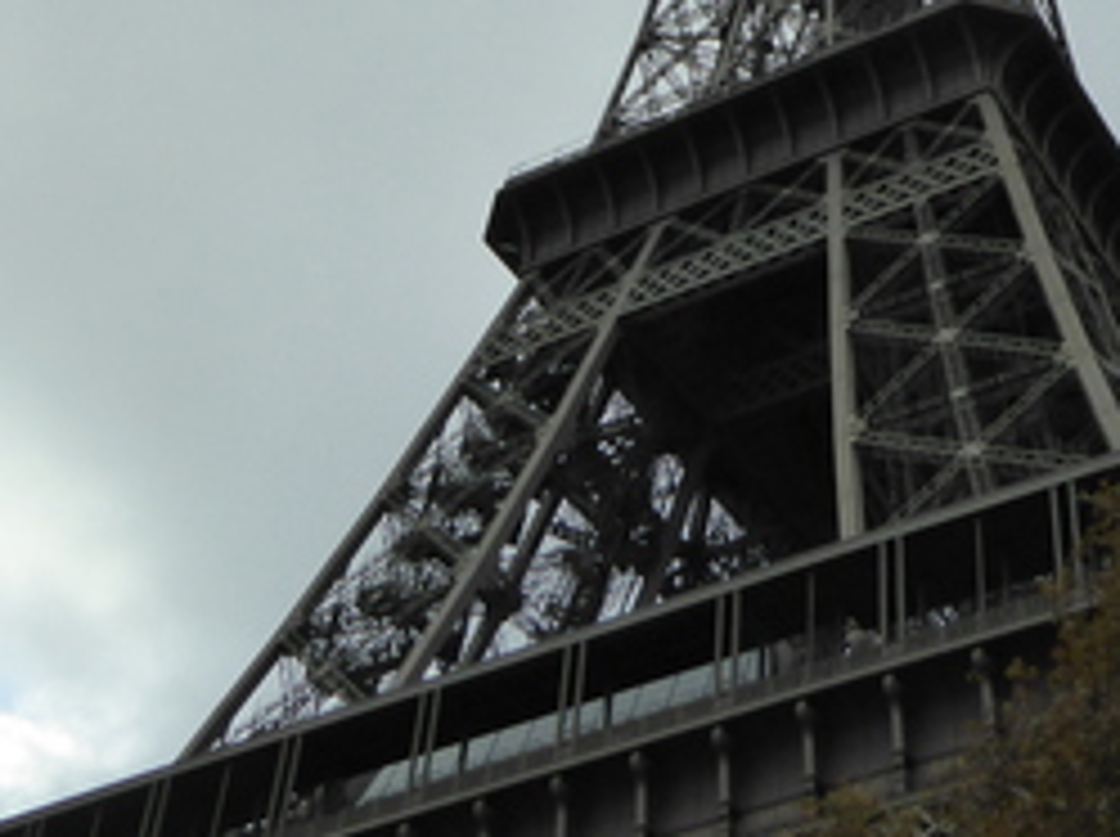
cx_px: 751
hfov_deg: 27.6
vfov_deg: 20.7
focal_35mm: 70
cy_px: 148
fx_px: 2262
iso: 200
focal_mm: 5
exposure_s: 1/2000
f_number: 3.5
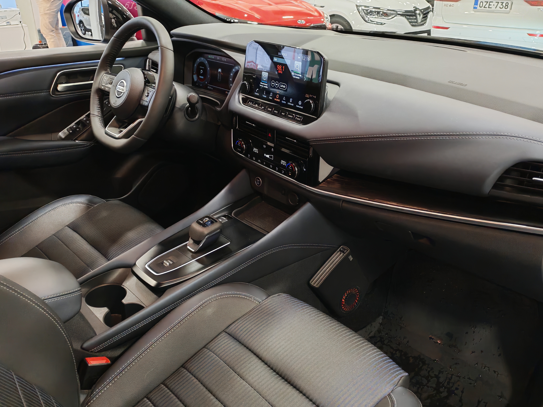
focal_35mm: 33
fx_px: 518
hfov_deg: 55.4
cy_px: 204
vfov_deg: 42.9
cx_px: 272
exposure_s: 1/100
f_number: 1.9
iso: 1250
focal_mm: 6.12
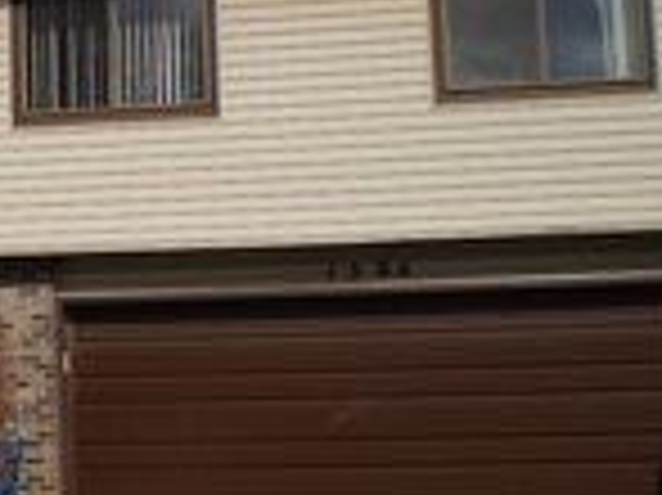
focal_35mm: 85
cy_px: 270
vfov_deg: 17.3
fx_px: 1624
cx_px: -18
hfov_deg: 22.1
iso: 64
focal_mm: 6.3
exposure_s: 1/2000
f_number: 4.6
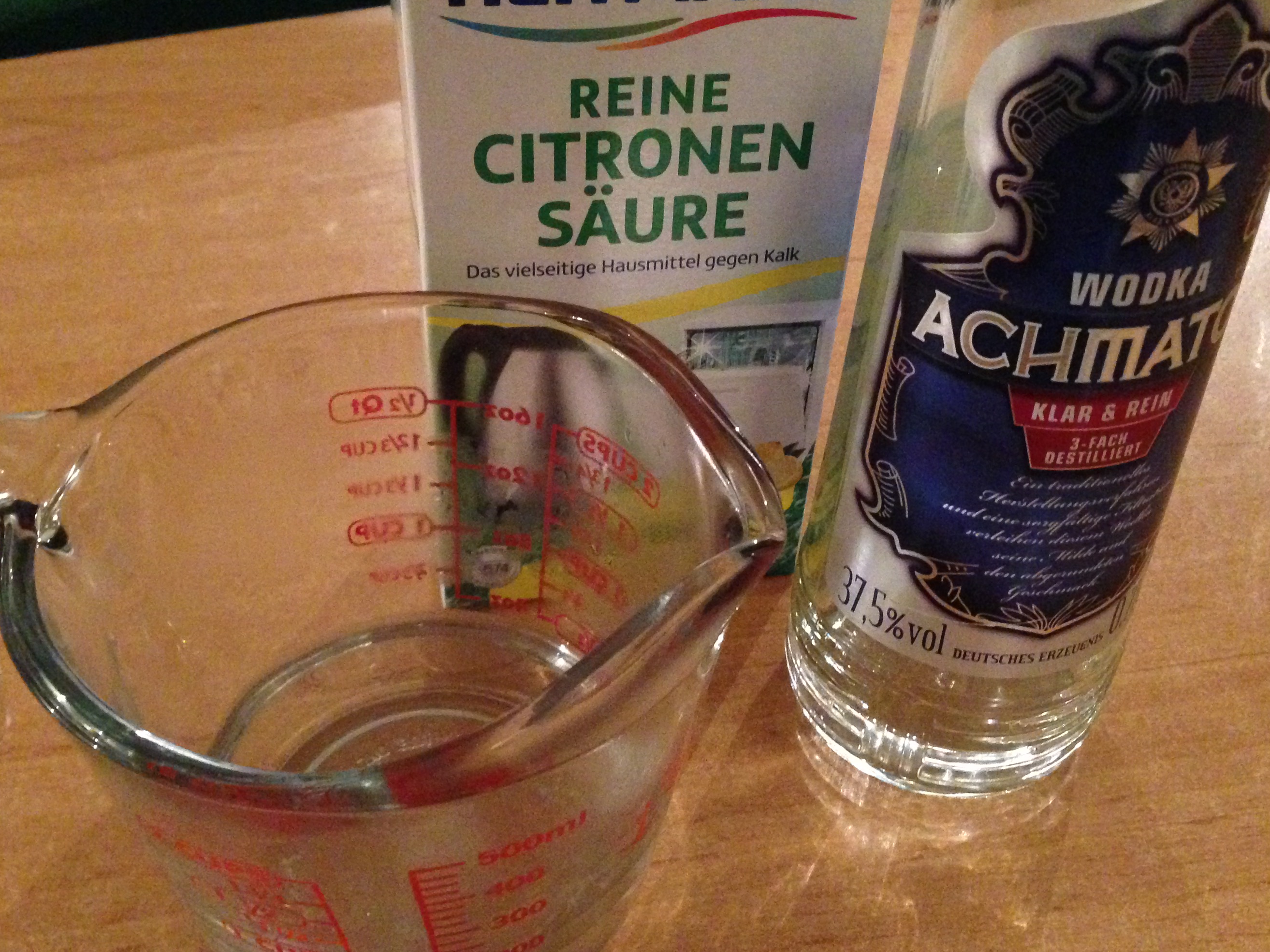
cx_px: 653
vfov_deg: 35.1
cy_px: 513
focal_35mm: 41
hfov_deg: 45.8
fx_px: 1504
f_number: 2.4
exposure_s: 1/15
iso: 800
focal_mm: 4.12
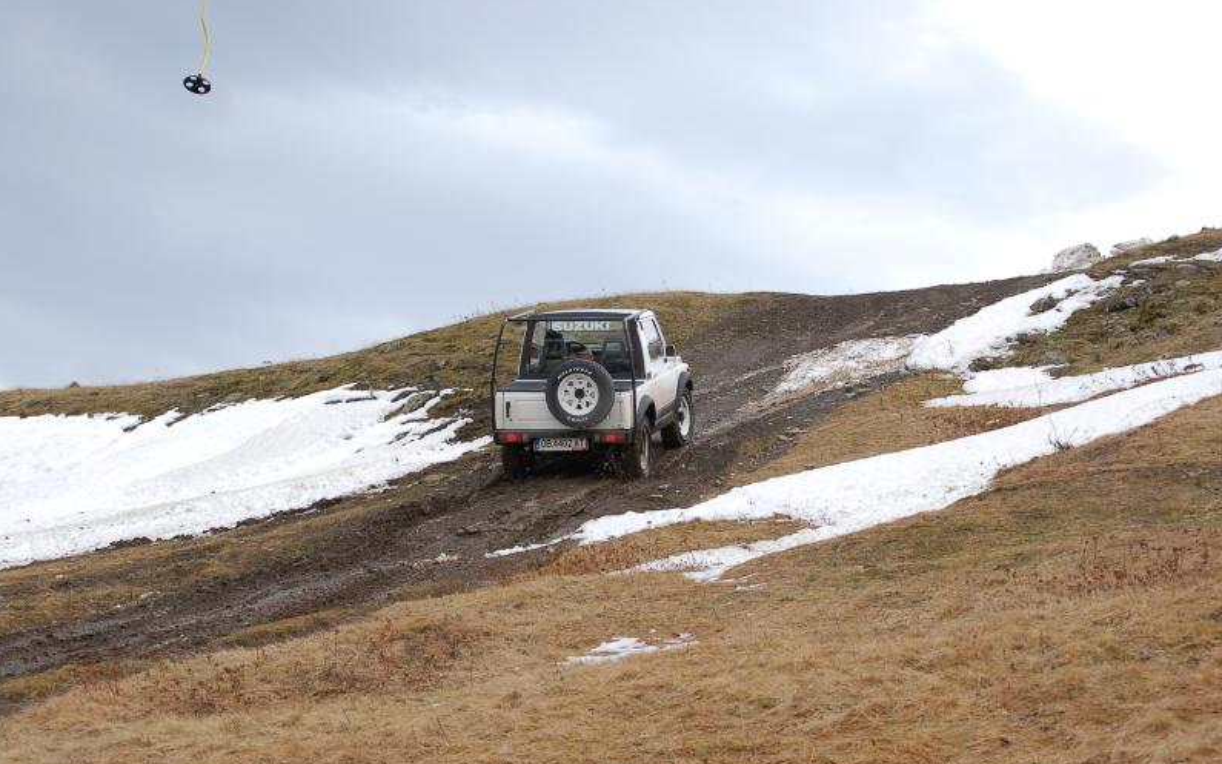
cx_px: 610
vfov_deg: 15.5
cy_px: 403
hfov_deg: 24.5
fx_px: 2815
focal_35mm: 85
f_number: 10
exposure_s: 1/200
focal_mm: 55
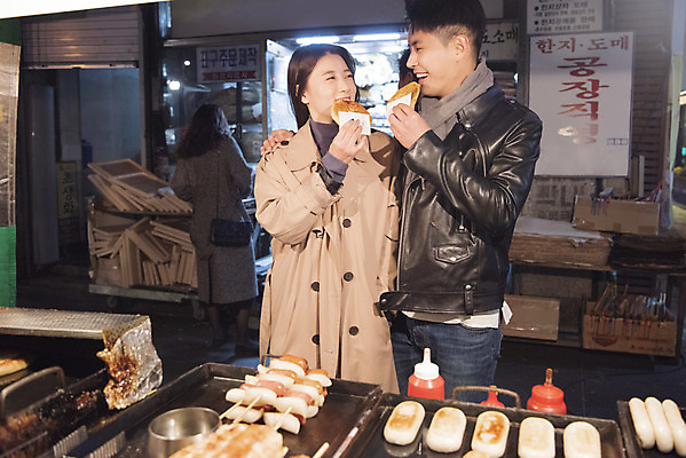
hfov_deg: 60.3
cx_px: 343
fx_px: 591
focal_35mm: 31
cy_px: 229
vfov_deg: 42.4
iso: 1600
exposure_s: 1/200
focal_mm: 31
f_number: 3.5
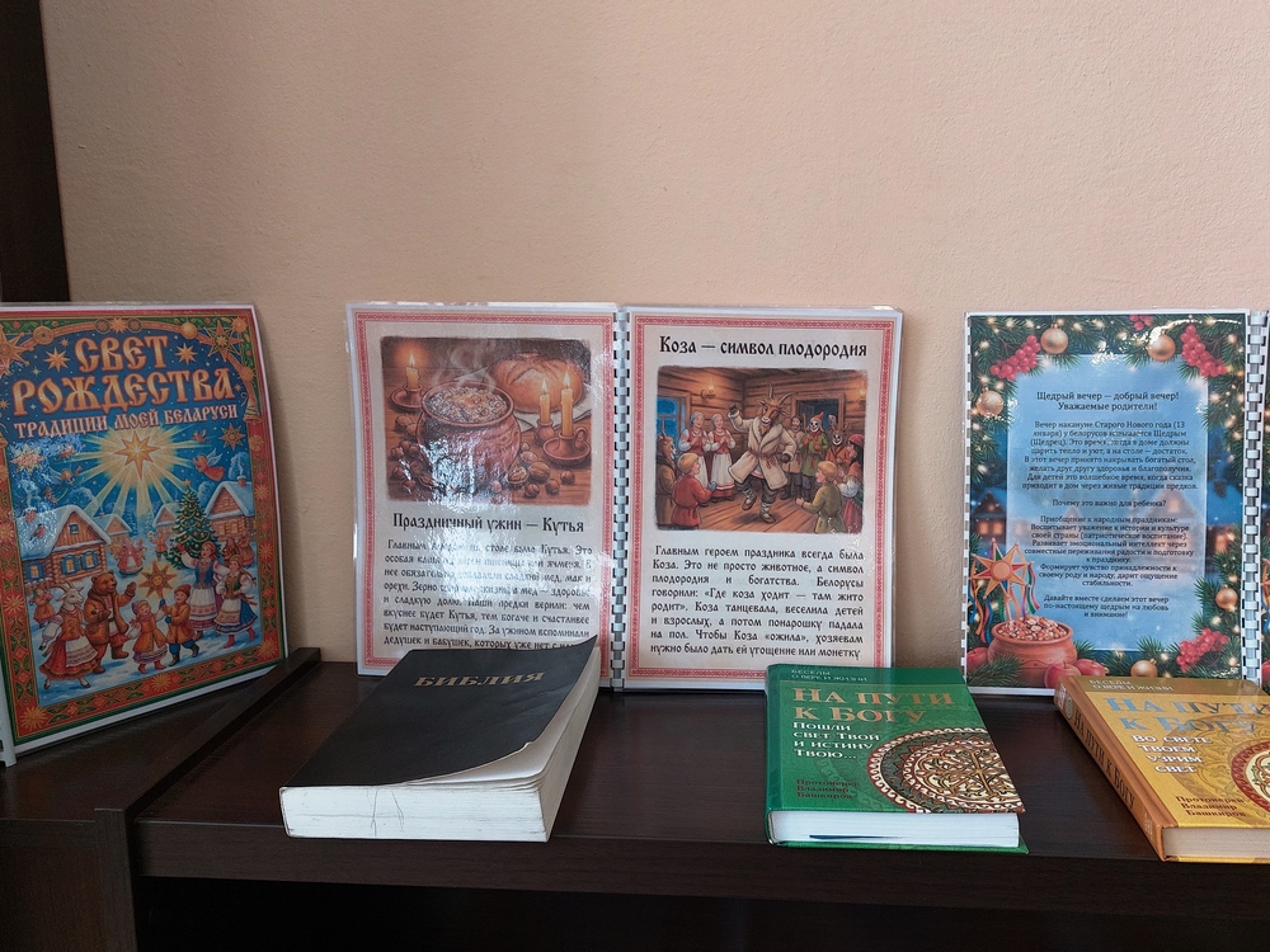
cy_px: 476
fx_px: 881
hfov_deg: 71.6
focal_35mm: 24
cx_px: 635
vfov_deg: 56.8
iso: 200
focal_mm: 5.23
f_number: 1.8
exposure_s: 1/50
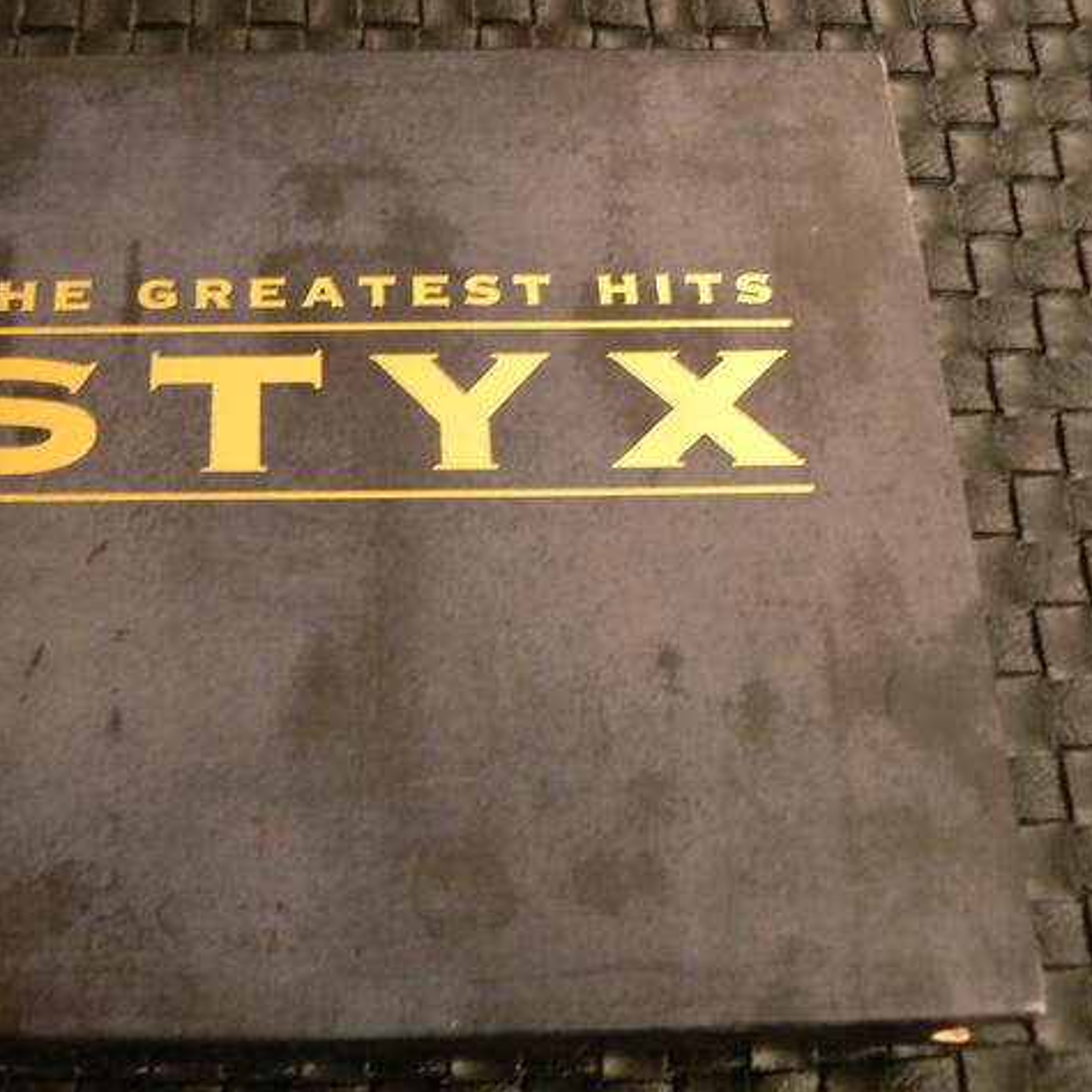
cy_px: 544
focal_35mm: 43
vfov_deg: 39.2
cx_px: 366
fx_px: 1535
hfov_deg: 38.7
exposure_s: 1/2.5
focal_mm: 6
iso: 200
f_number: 2.8
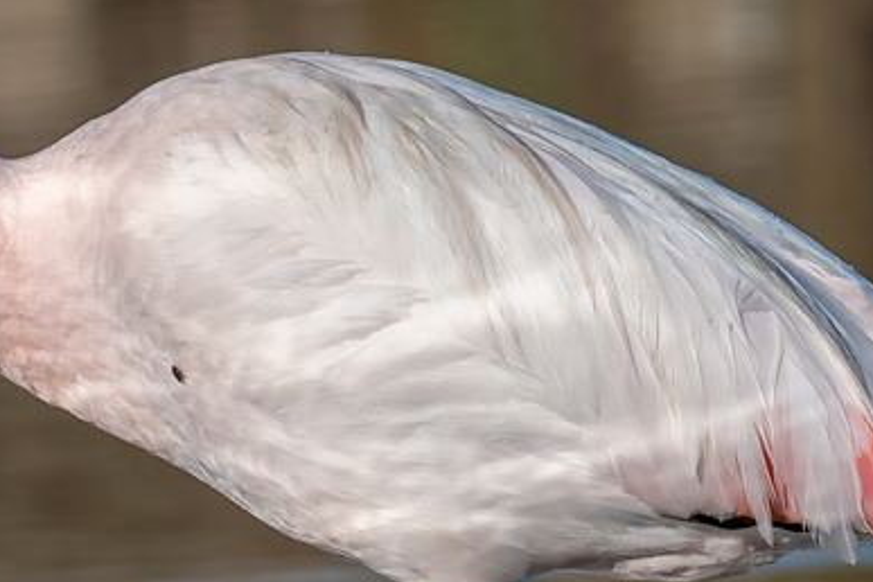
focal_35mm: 4185
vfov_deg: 0.3
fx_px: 101478
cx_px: -156
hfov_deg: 0.5
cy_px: -29
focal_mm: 600
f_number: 8
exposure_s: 1/1250
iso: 280
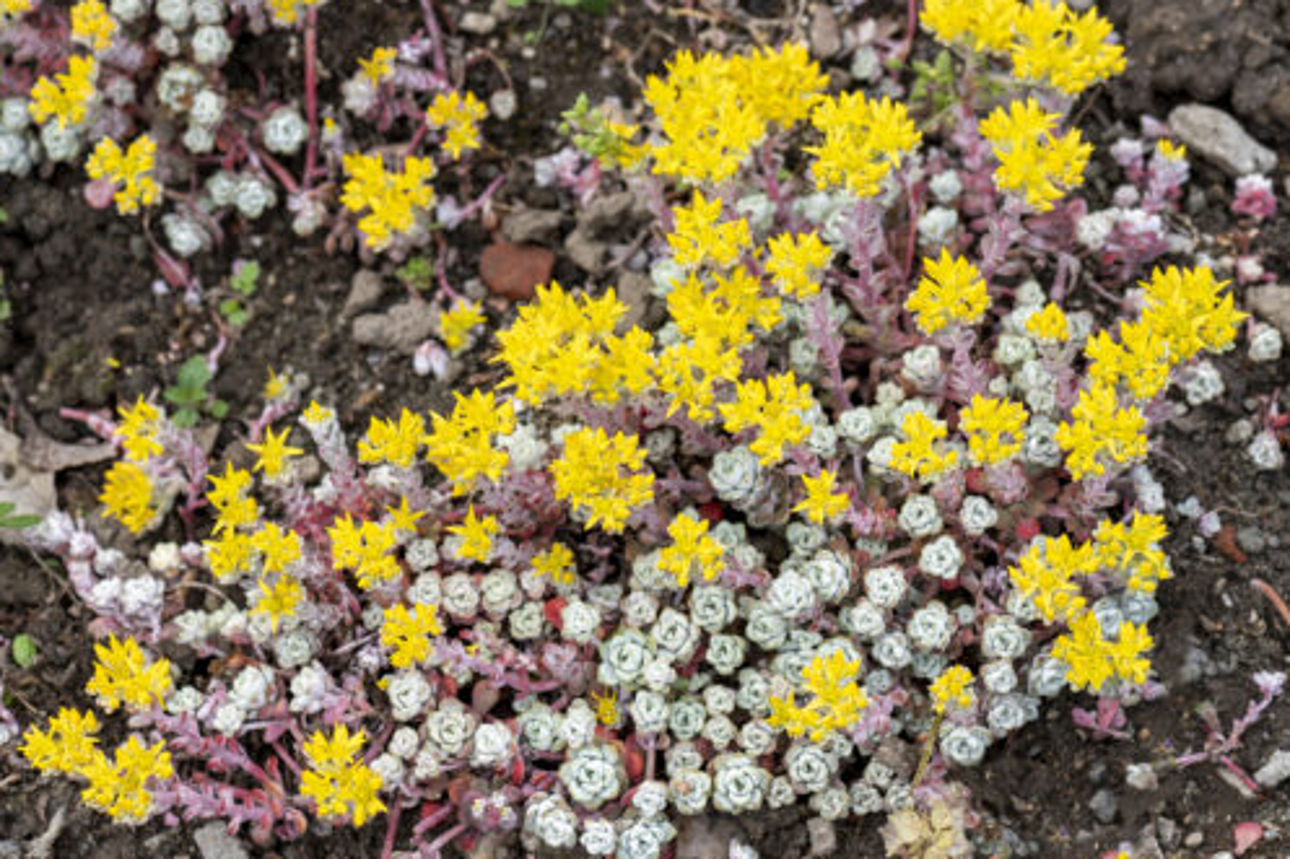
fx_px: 5301
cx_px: 755
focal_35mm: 148
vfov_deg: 9.3
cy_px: 404
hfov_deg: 13.9
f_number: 8
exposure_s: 1/500
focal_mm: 105
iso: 500
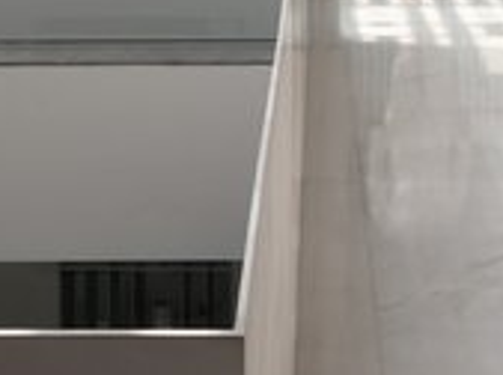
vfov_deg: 17.0
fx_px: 1058
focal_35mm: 73
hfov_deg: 26.6
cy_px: -271
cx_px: 315
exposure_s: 1.3
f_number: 14
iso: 100
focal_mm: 16
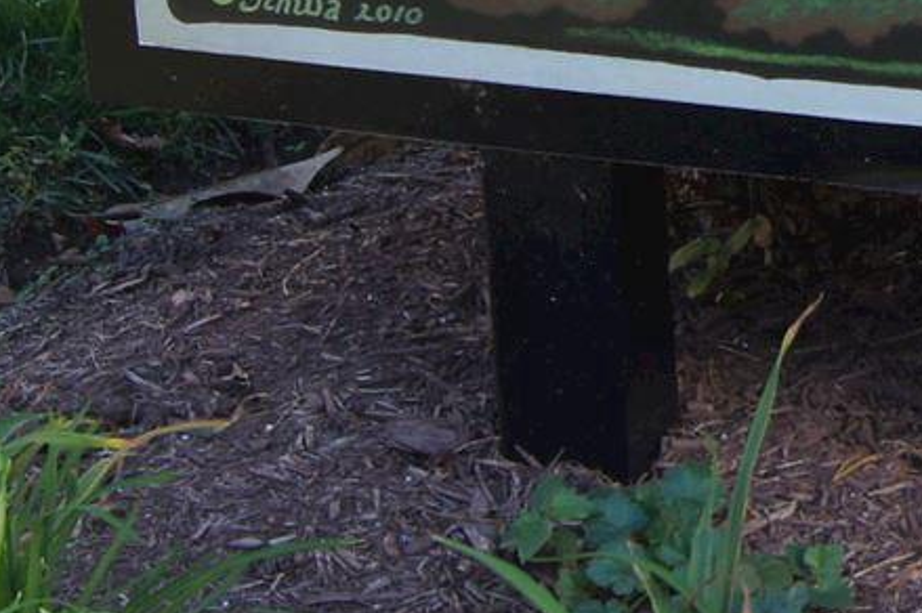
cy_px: -266
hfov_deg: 11.8
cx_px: 1487
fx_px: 4197
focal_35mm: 164
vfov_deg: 8.2
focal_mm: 24
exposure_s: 1/60
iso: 100
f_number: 5.6
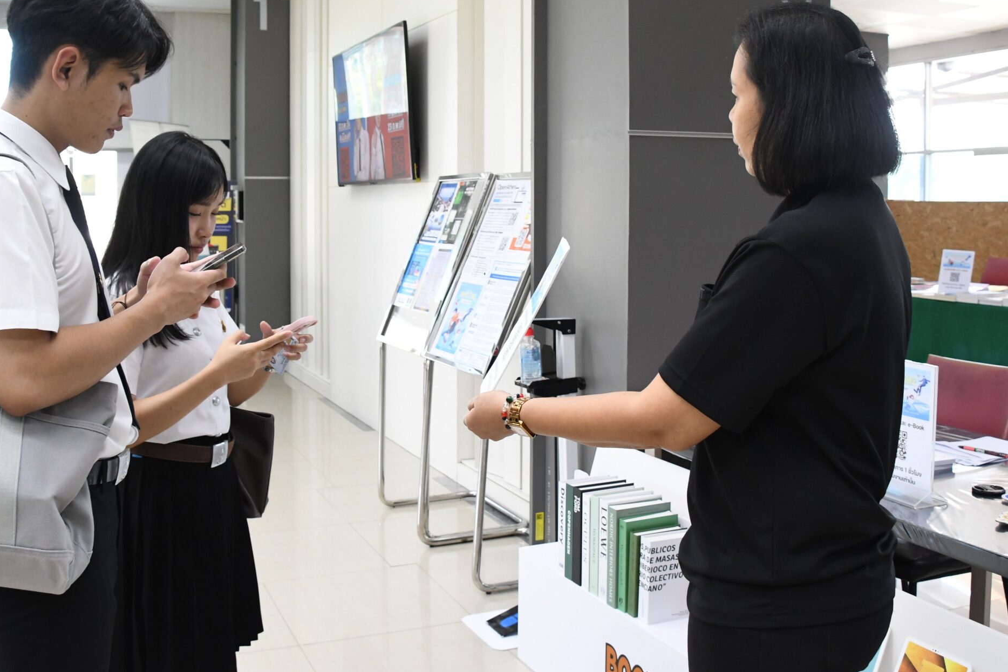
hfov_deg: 51.8
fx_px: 1036
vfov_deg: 35.5
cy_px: 215
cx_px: 464
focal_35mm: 37
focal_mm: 18
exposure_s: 1/125
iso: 1600
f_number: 5.6
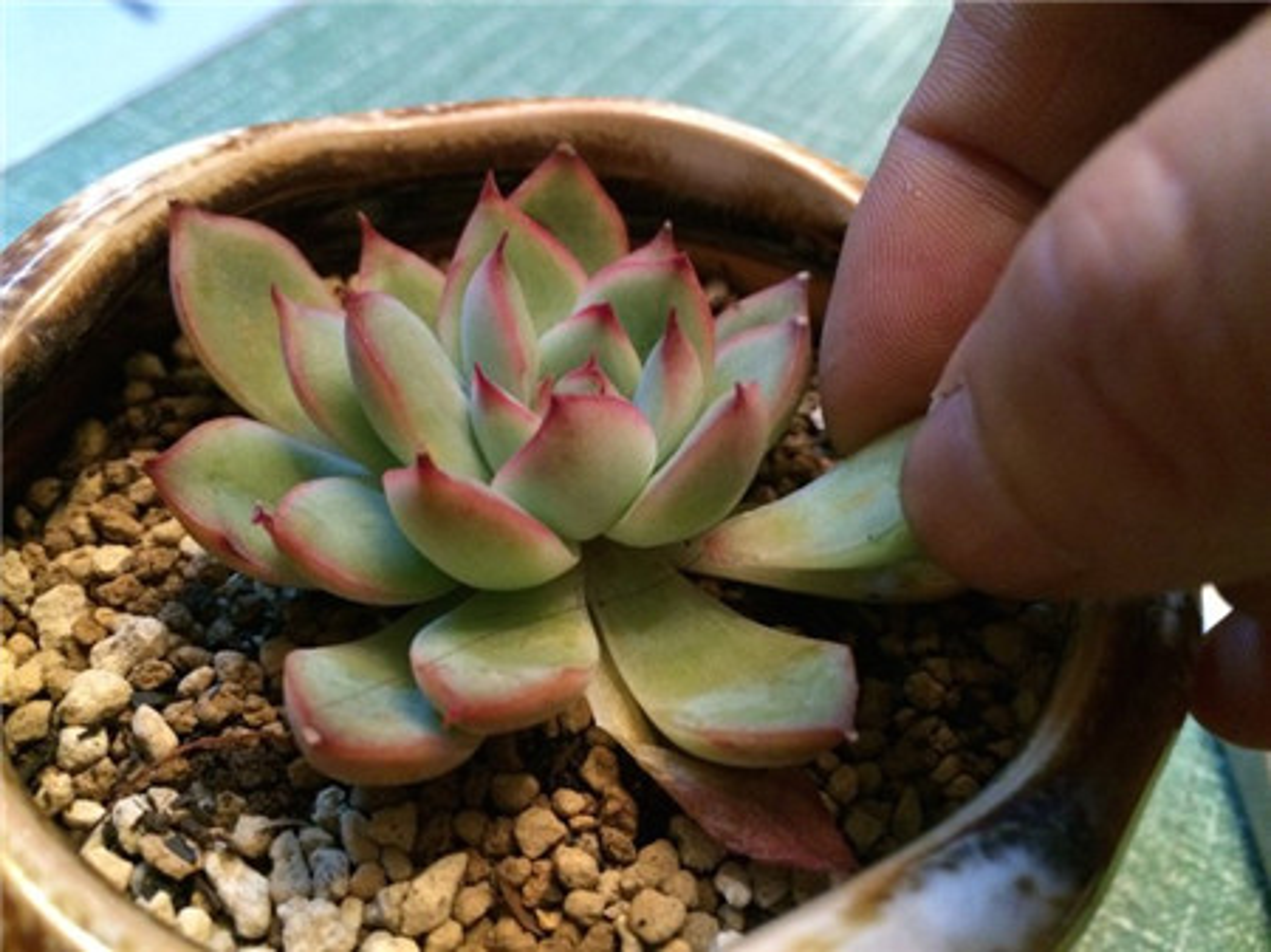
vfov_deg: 48.2
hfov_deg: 61.7
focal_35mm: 29
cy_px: 476
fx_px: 1064
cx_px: 636
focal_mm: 4.15
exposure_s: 1/15
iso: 400
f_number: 2.2
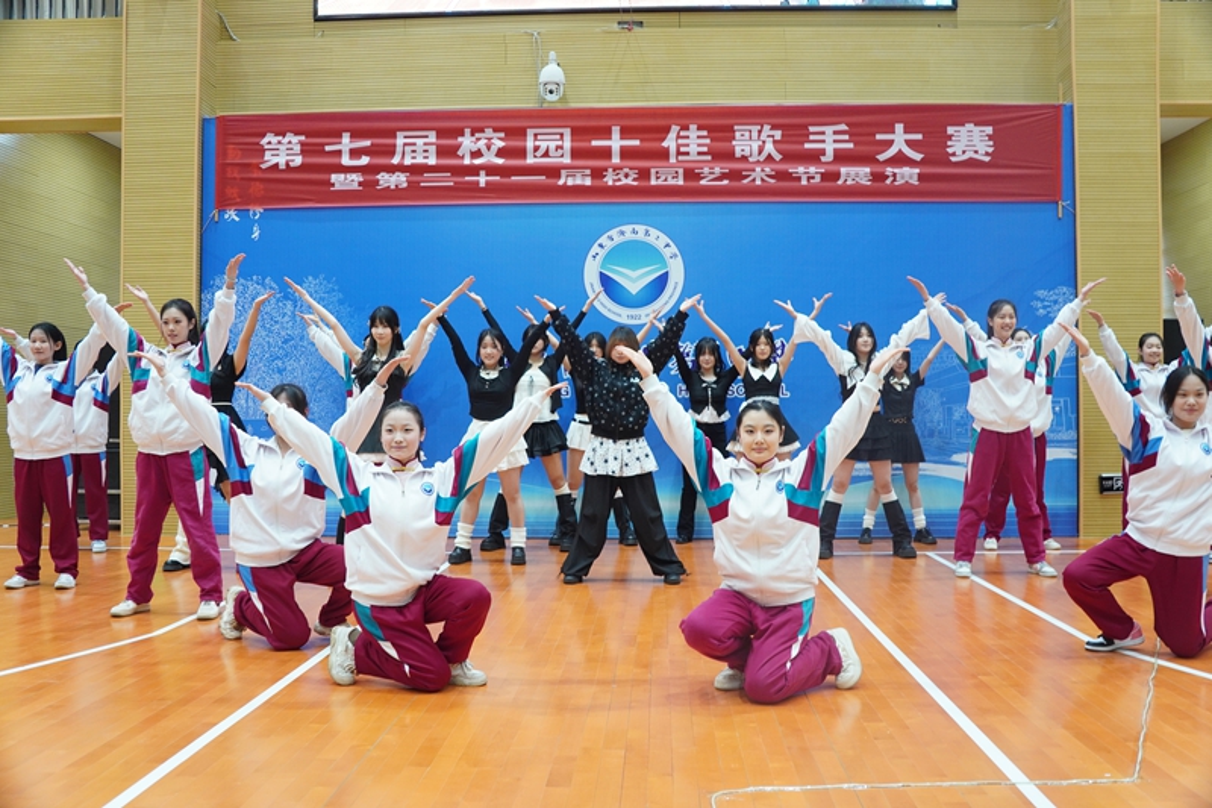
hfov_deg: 59.5
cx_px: 606
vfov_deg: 41.7
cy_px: 404
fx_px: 1060
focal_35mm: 32
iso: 640
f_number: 3.5
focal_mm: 21
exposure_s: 1/40
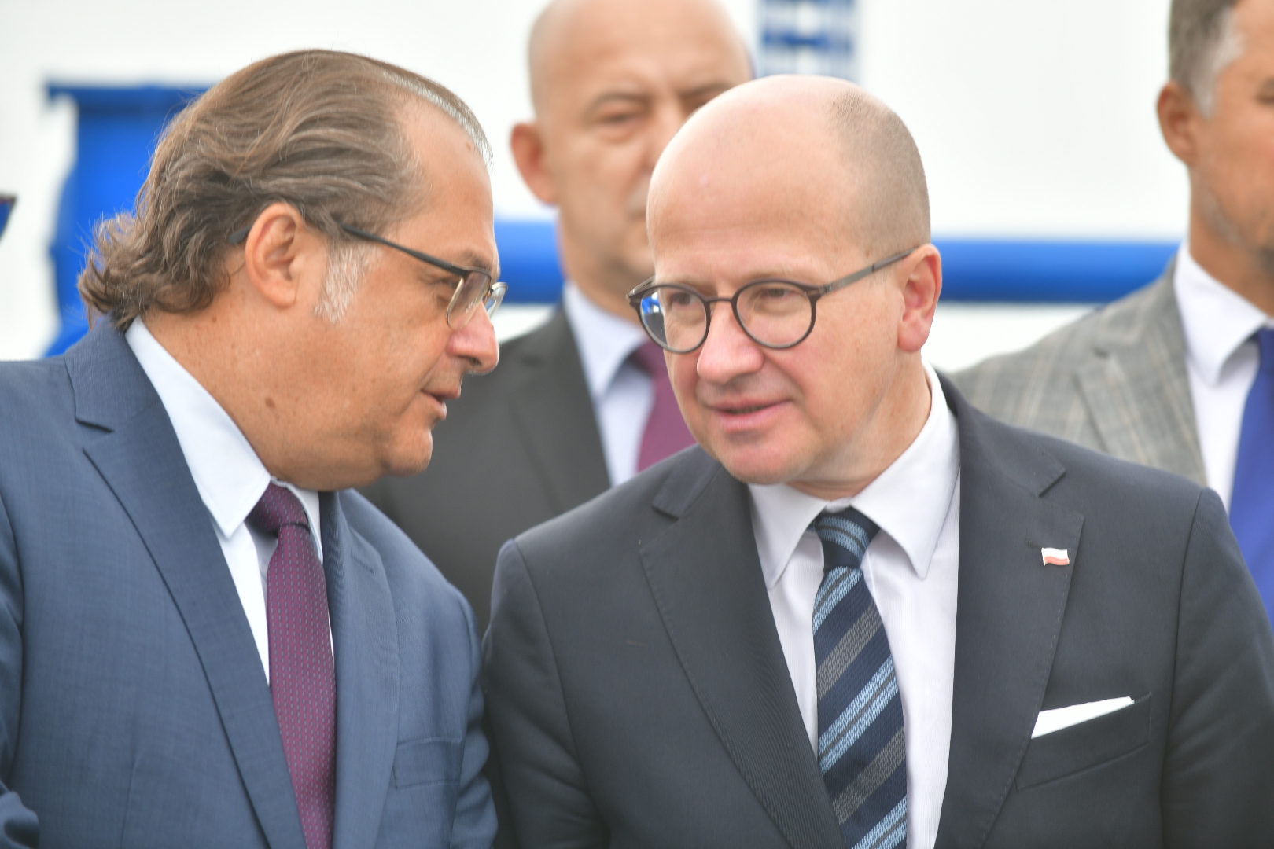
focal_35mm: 200
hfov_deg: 10.3
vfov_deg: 6.9
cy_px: 424
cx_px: 637
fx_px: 7077
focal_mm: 200
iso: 100
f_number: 4.5
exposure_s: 1/200
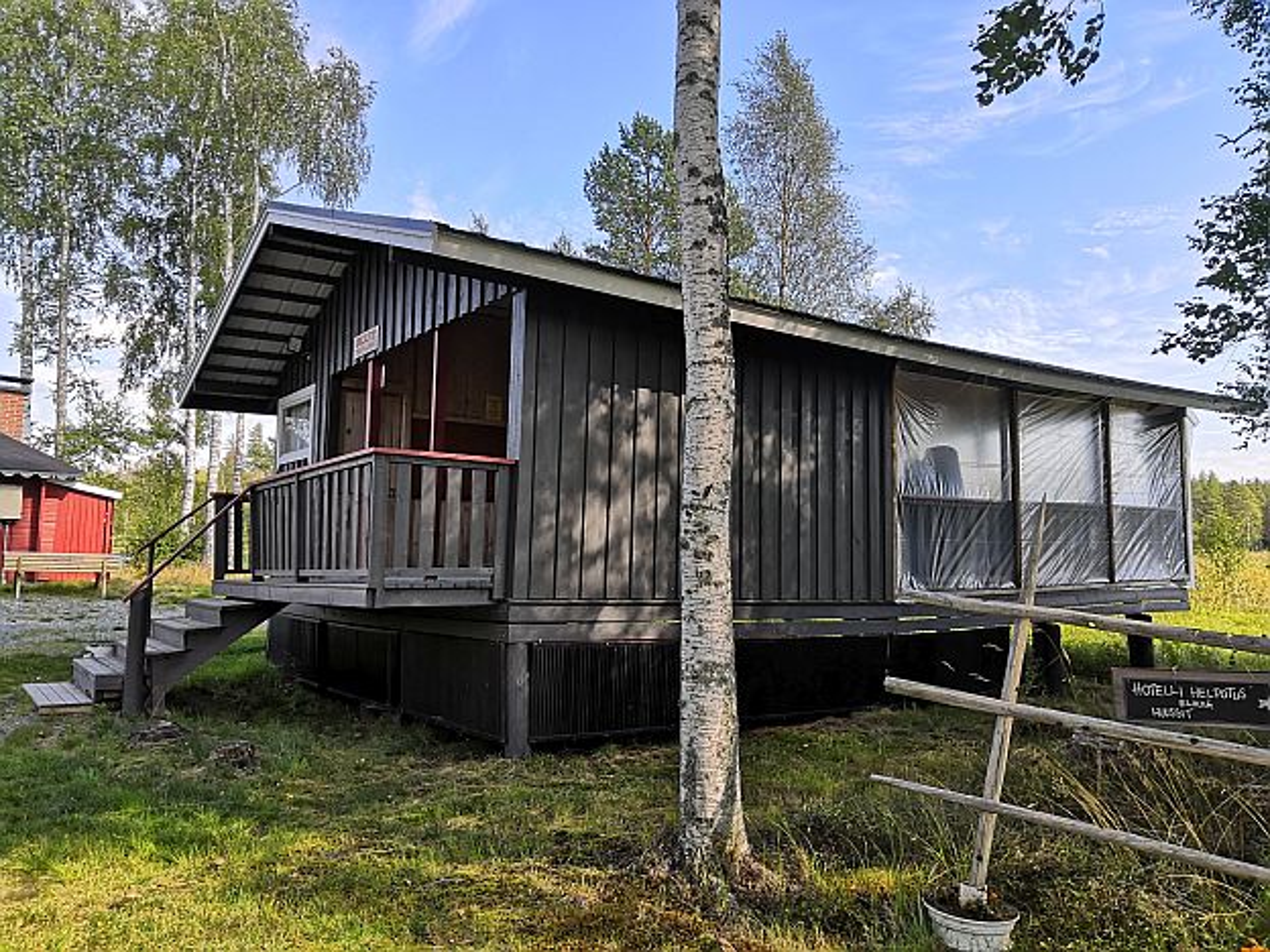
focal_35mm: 27
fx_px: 991
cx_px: 635
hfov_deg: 65.3
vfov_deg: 51.4
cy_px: 476
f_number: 1.8
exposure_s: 1/585
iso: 50
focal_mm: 3.95
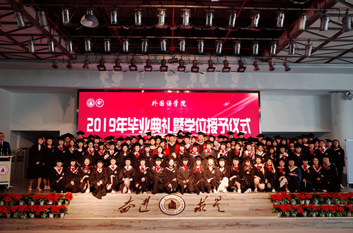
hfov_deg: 65.6
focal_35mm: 28
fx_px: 274
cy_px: 116
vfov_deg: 46.1
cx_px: 176
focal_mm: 18.3
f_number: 2.8
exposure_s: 1/40
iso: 140
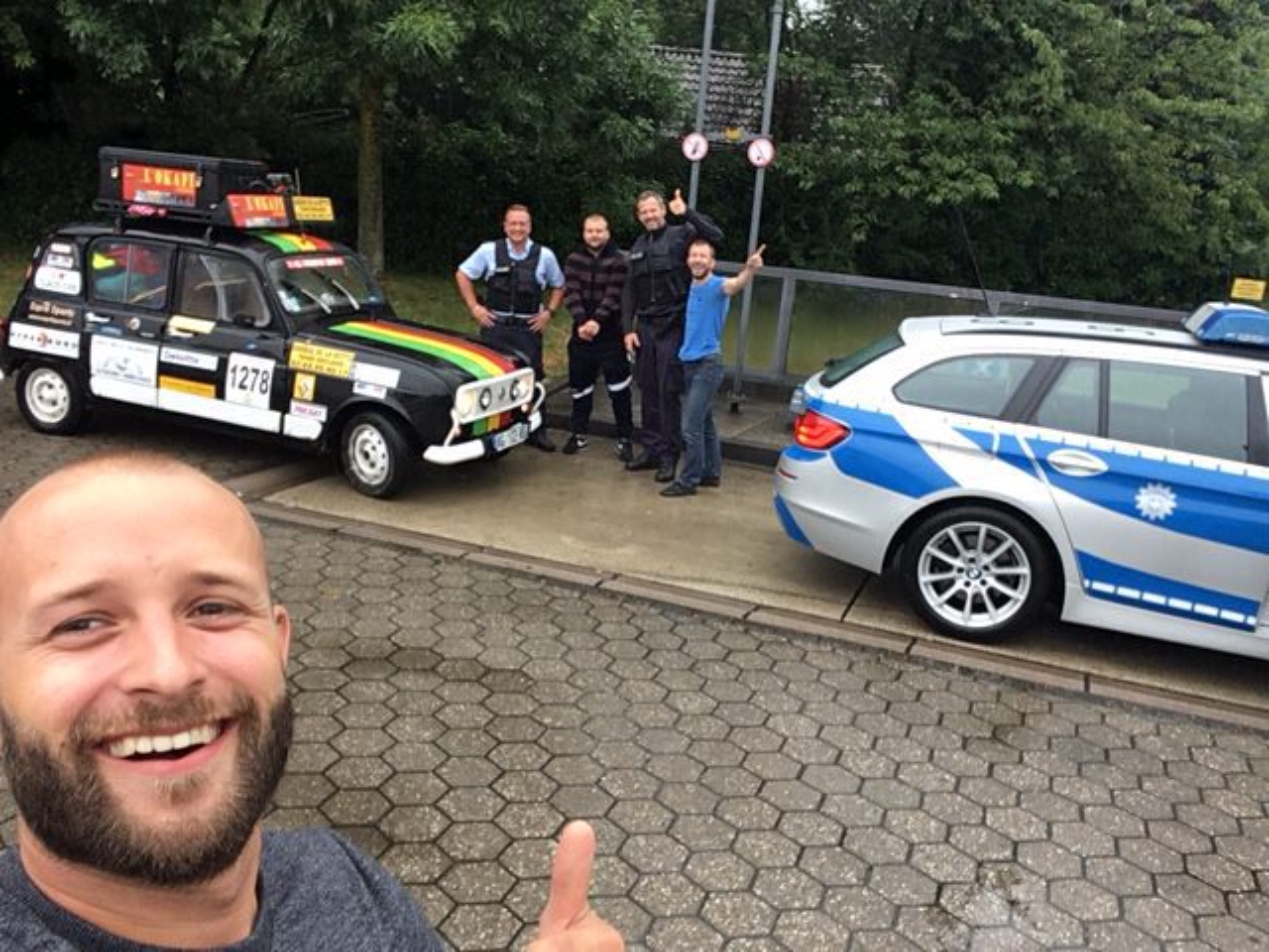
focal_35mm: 31
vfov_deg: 45.4
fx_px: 1136
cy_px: 476
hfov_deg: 58.4
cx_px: 634
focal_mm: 2.15
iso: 50
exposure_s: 1/199
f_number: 2.4
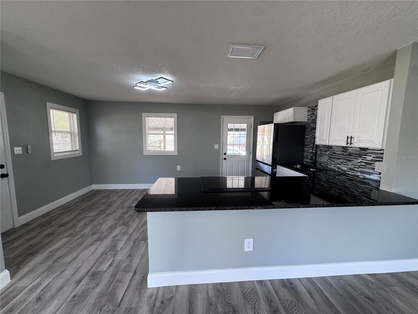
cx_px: 209
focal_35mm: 14
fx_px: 169
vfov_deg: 85.7
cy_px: 157
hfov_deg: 102.1
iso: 125
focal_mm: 2.22
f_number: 2.2
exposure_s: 1/120
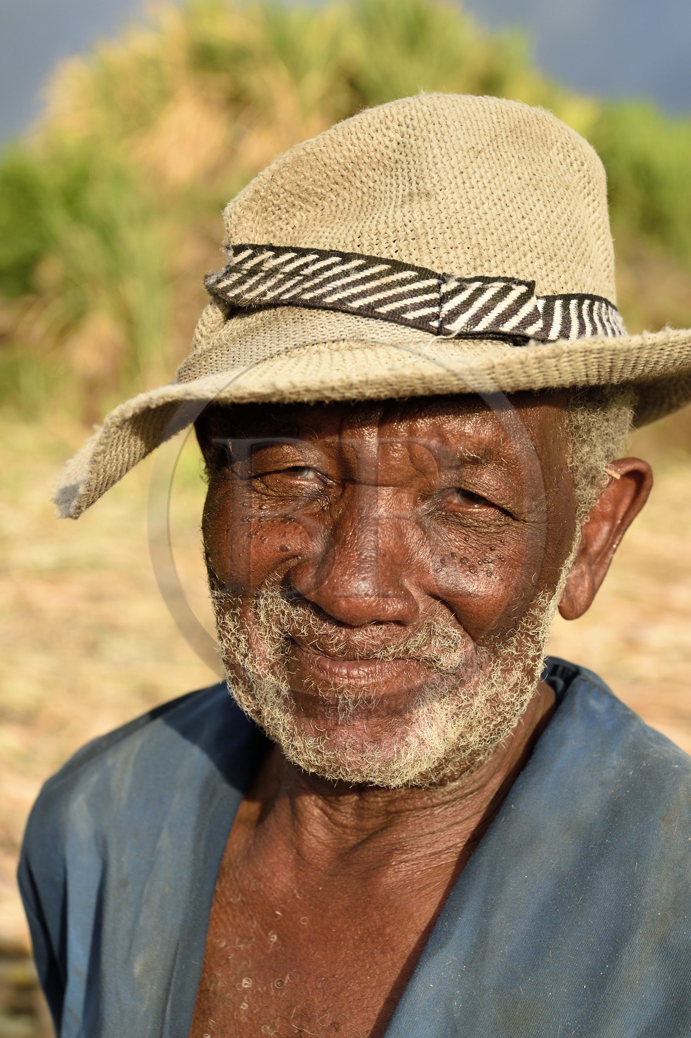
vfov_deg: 28.9
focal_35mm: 70
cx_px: 346
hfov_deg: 19.4
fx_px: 2018
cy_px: 519
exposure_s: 1/320
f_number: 7.1
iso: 200
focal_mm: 70
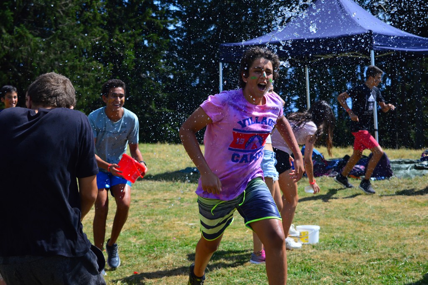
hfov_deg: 28.1
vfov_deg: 18.9
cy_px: 142
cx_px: 214
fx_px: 855
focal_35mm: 72
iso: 200
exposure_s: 1/1000
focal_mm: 48
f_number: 5.3
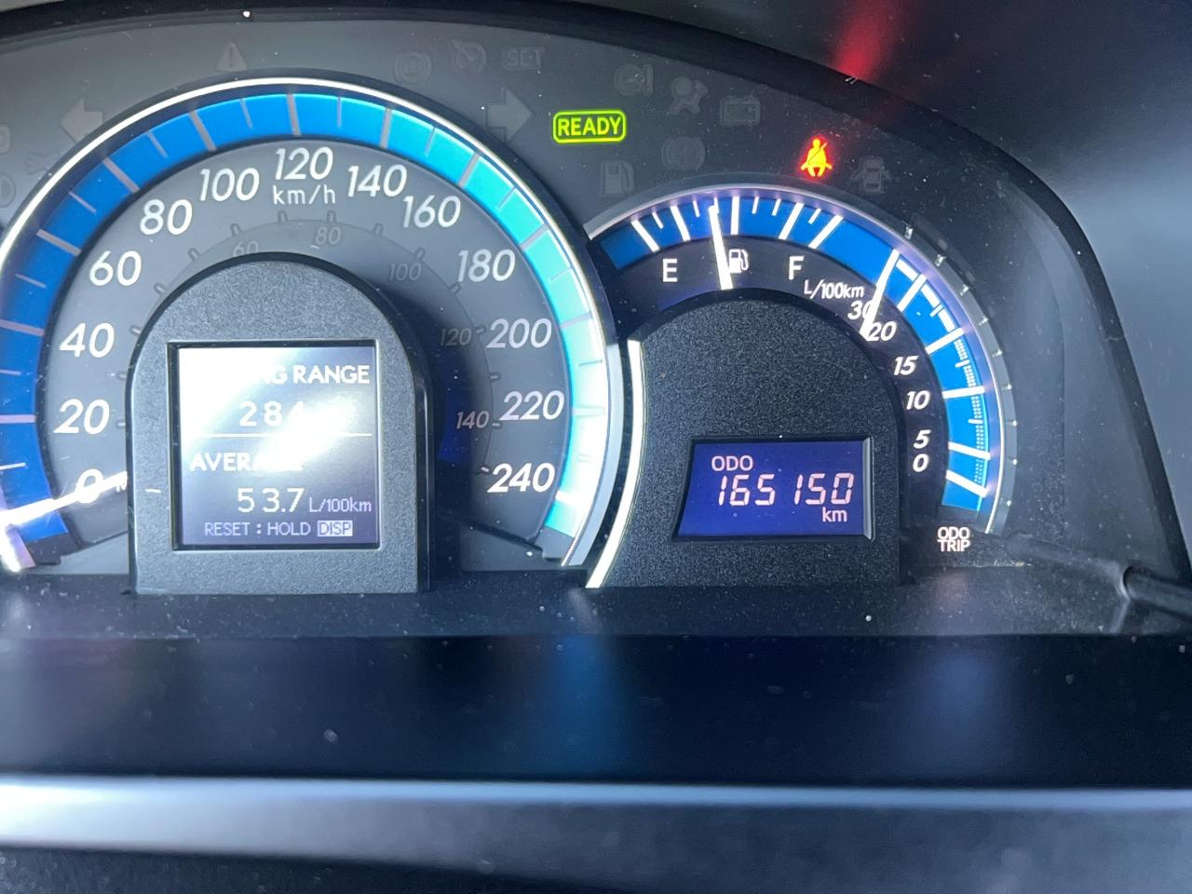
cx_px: 596
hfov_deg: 67.3
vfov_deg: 53.1
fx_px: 895
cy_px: 447
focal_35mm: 26
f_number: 1.5
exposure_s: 1/60
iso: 64
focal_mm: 5.7
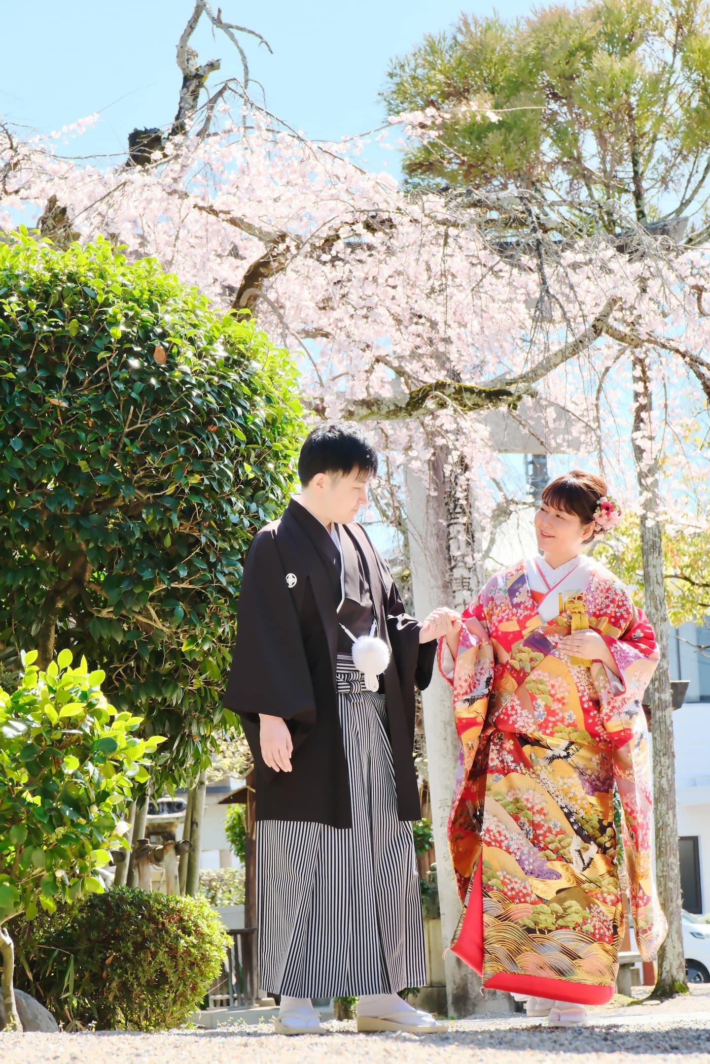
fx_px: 3106
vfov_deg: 19.5
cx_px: 355
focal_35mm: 105
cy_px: 532
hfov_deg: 13.0
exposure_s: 1/250
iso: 800
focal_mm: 70
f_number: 7.1
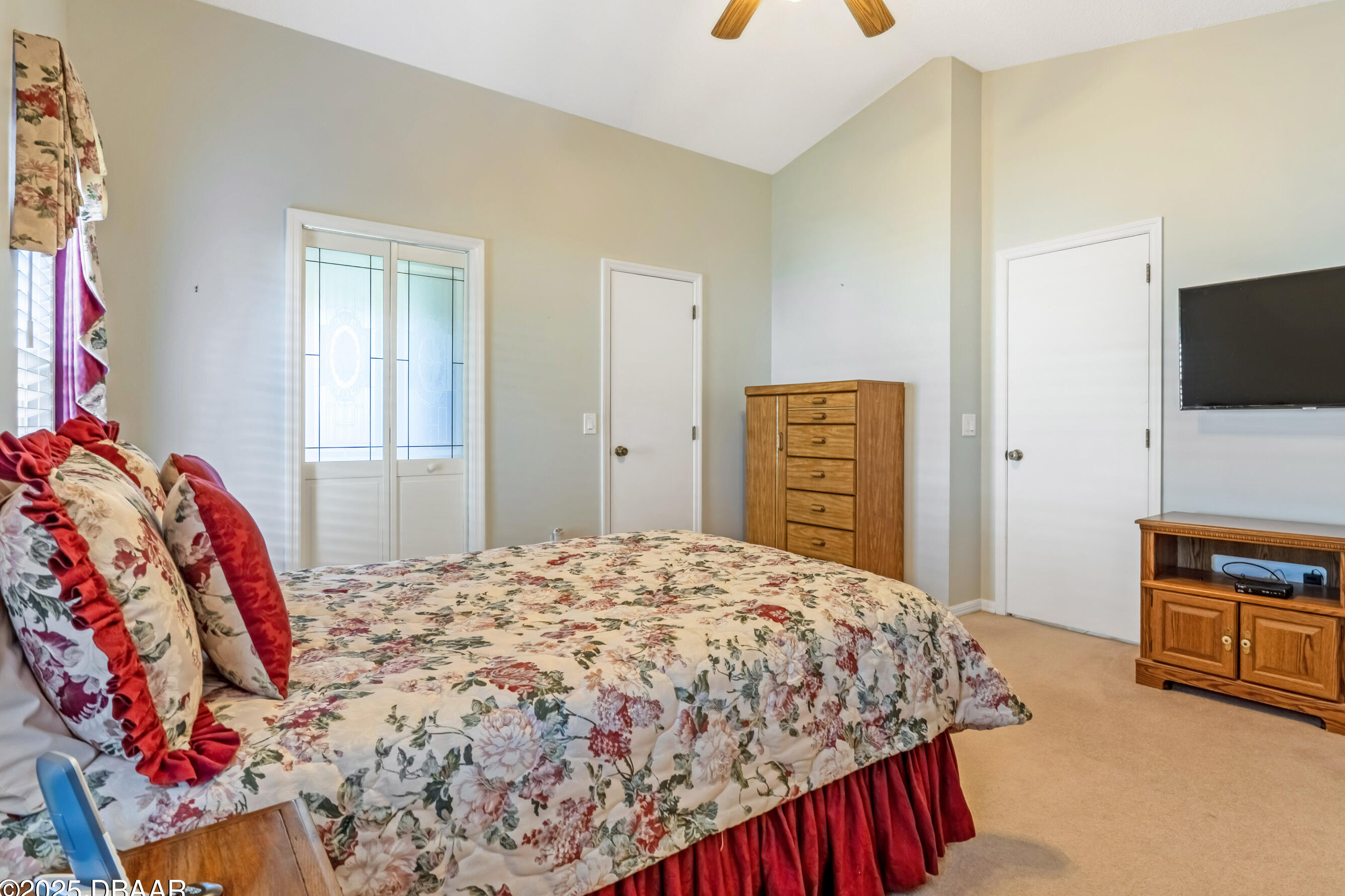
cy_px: 433
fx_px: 693
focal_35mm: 19
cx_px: 752
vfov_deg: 65.7
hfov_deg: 87.9
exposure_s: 1/125
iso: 250
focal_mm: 11
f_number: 9
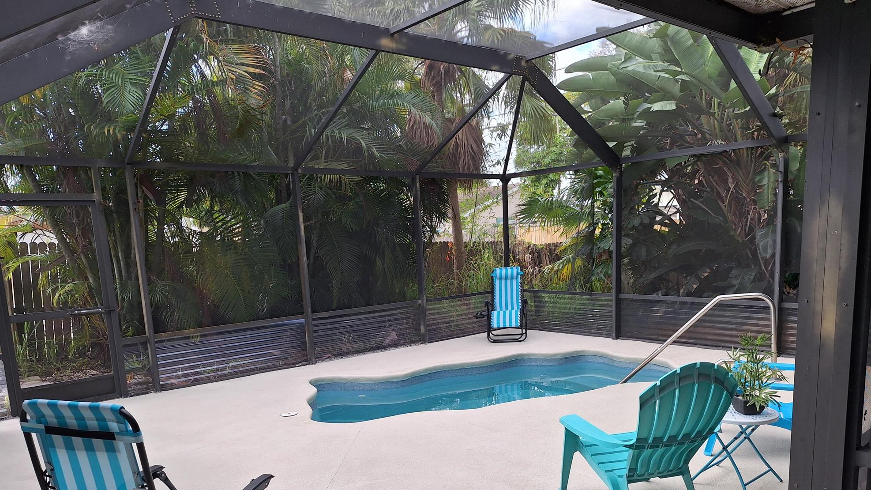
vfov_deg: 43.7
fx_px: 600
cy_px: 331
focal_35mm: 26
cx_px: 444
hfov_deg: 71.9
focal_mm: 5.54
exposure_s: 1/336
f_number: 1.8
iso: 40
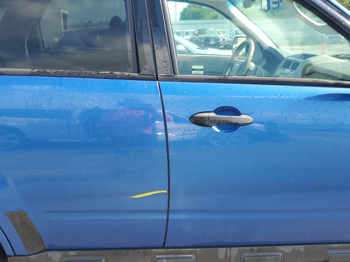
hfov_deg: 51.3
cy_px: 140
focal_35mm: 36
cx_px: 165
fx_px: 364
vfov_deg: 39.6
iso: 50
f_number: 1.5
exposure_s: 1/714
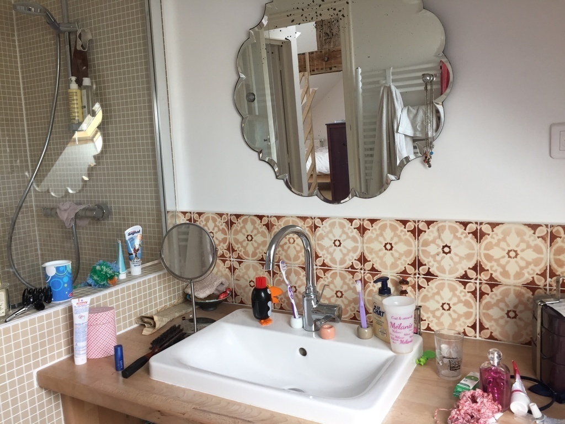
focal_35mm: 29
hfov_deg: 61.7
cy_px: 212
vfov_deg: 48.2
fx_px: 473
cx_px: 282
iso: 40
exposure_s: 1/50
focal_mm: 4.15
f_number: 2.2
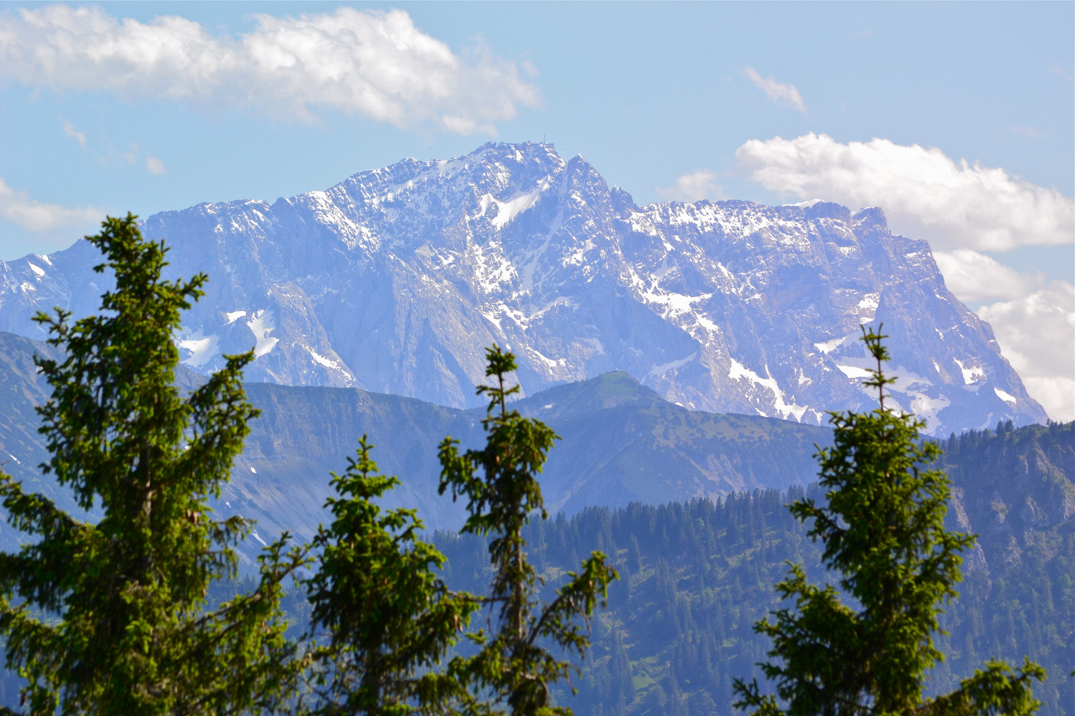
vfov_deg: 4.6
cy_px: 358
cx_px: 538
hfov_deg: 6.9
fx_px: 8958
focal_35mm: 300
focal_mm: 200
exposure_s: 1/500
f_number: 11
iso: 360
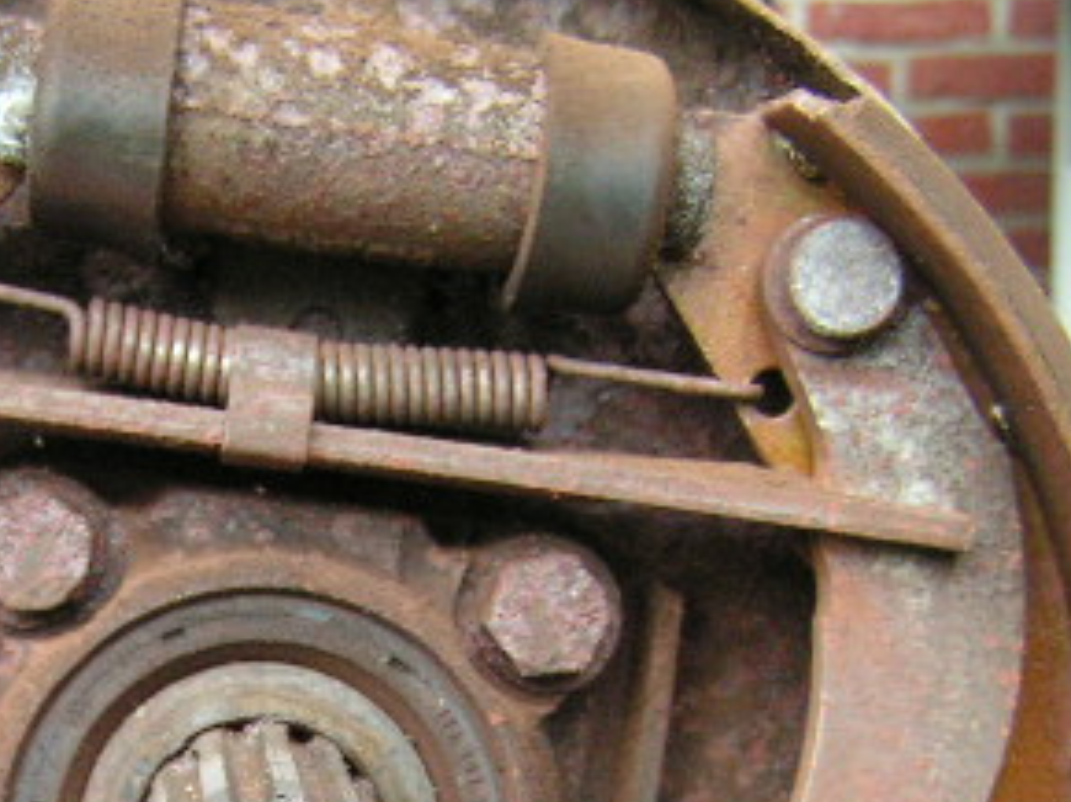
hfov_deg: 23.1
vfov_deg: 17.2
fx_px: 2597
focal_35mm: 84
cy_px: 798
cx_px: 255
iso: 200
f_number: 2.8
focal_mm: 6.3
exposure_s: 1/20
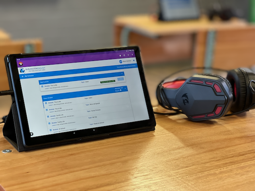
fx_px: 567
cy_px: 96
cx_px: 128
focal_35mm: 77
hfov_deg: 25.3
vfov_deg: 19.1
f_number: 2.8
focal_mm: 9
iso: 160
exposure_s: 1/33
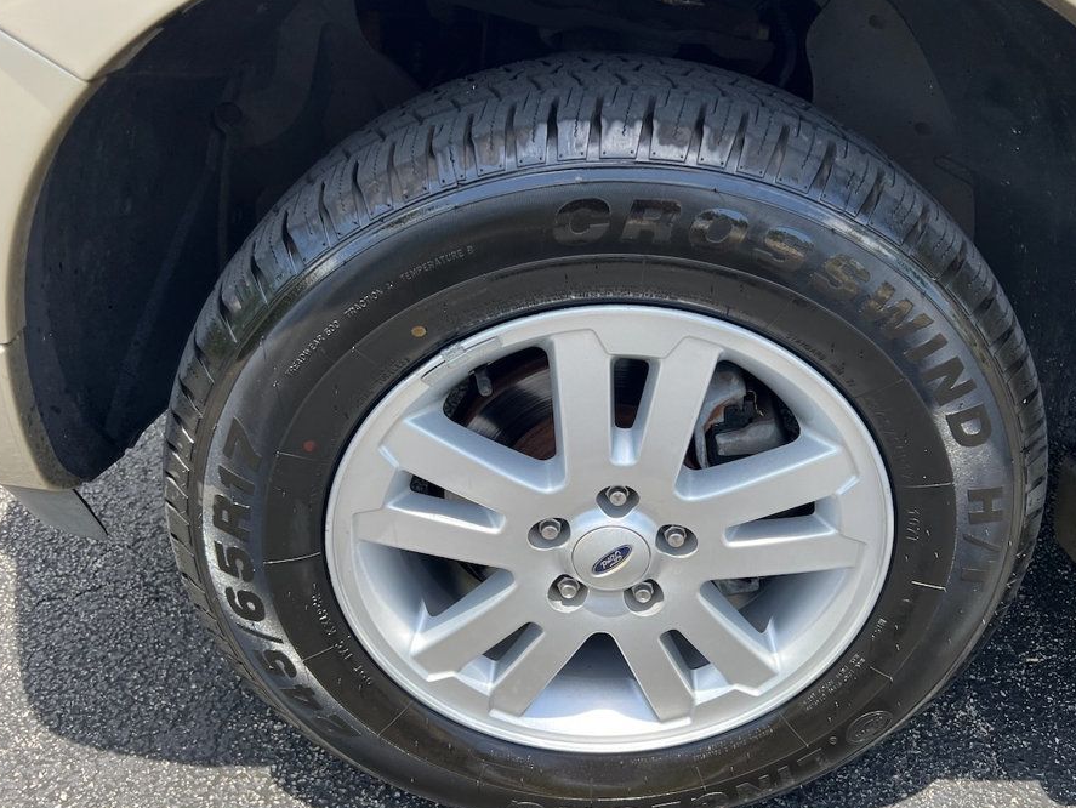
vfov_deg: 46.8
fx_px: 933
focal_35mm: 30
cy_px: 437
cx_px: 603
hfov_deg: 59.8
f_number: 1.5
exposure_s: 1/705
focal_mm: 5.7
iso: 50
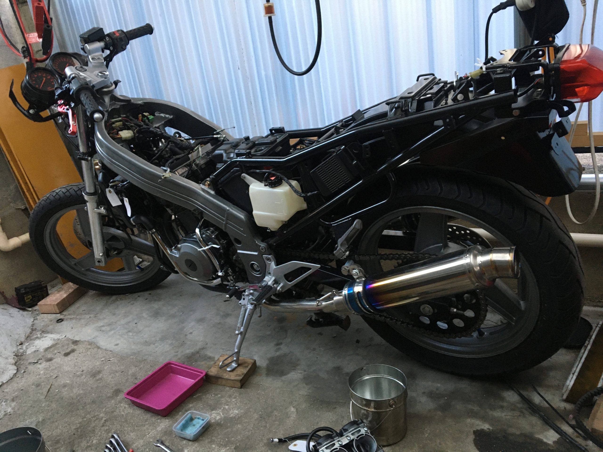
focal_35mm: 29
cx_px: 302
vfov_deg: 48.2
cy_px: 226
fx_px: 505
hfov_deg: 61.7
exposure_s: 1/30
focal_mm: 4.15
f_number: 2.2
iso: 125
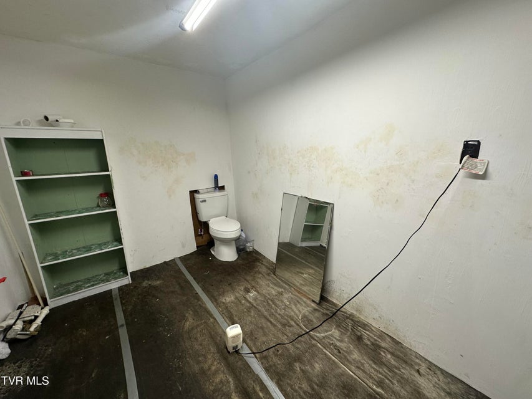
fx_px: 215
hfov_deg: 102.1
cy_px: 200
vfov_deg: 85.7
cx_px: 266
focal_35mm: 14
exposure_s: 1/120
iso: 80
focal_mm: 2.22
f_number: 2.2
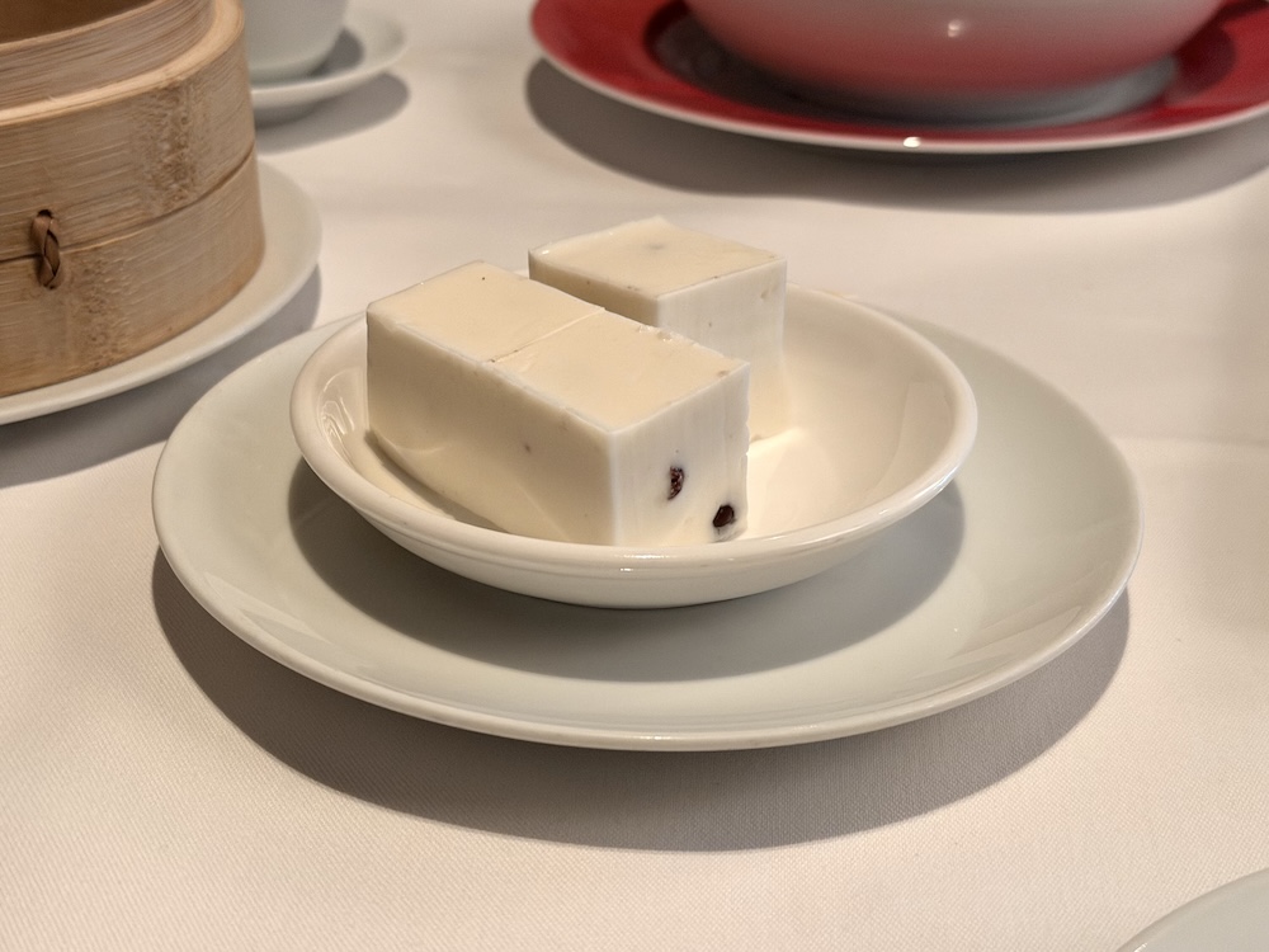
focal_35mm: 48
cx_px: 634
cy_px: 476
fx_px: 1760
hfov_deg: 39.7
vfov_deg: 30.3
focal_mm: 6.76
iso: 250
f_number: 1.78
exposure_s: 1/33
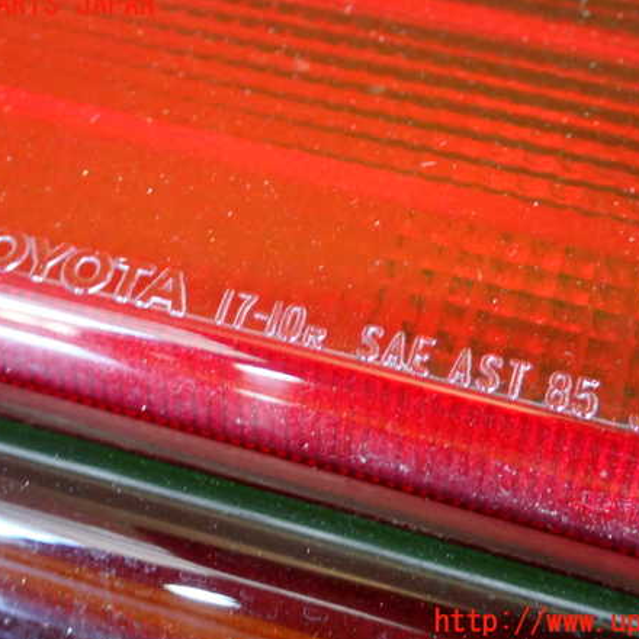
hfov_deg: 32.2
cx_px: 327
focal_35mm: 53
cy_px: 314
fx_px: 1107
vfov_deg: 32.2
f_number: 2.9
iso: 1000
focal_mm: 7.84
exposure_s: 1/20
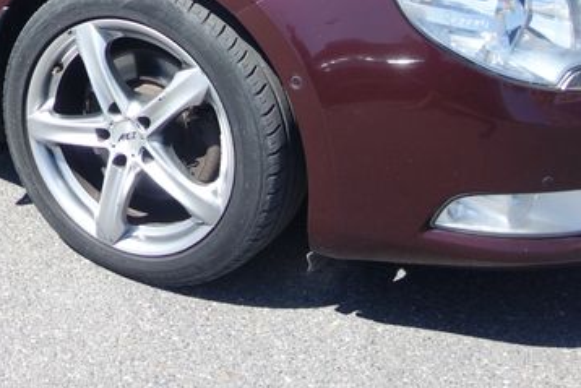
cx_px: -16
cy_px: -149
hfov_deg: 24.1
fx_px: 1292
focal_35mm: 80
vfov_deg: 16.0
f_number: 1.8
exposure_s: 1/2000
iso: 125
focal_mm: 10.4
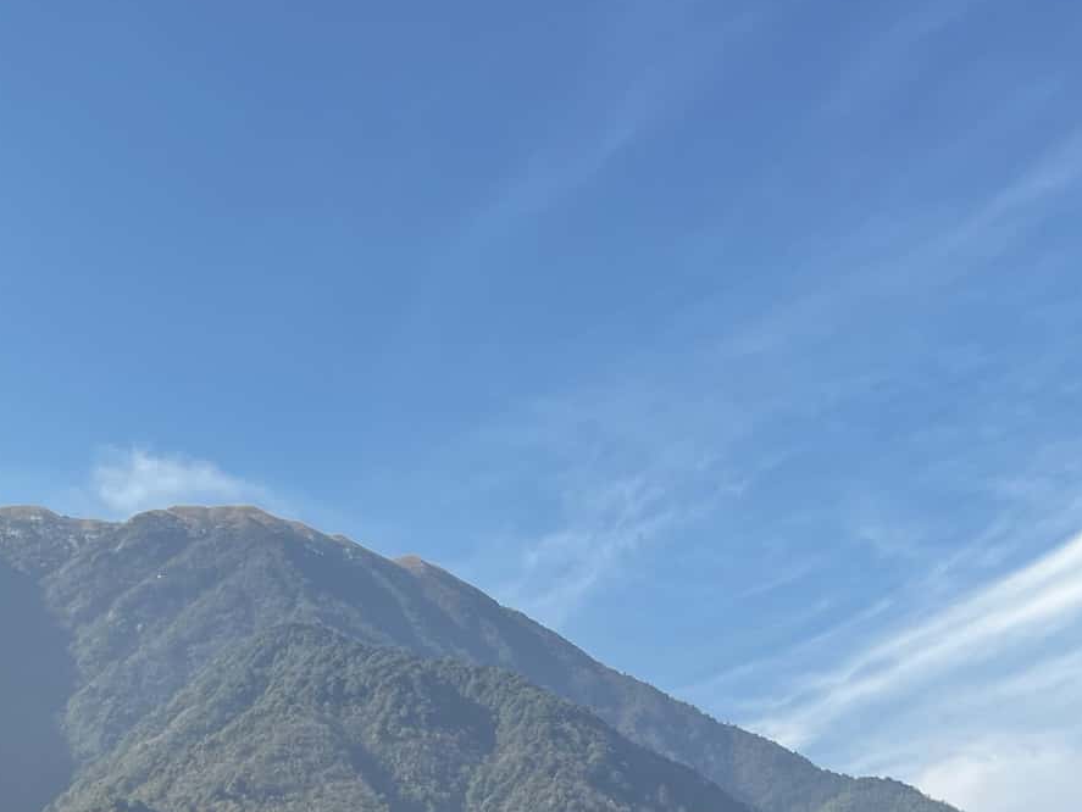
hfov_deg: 31.9
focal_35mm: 60
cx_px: 714
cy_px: 802
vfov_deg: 23.5
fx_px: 1876
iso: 50
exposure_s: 1/2762
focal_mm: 5.7
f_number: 1.5
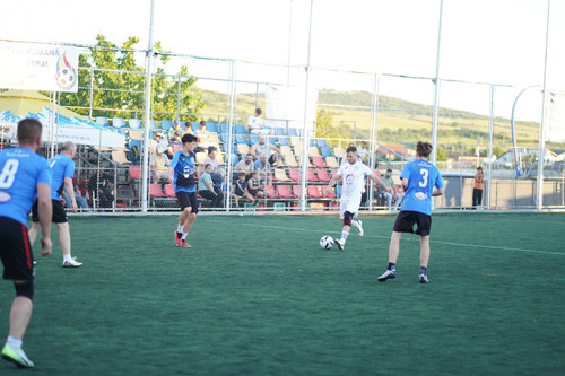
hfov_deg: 23.9
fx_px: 1334
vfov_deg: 16.1
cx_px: 282
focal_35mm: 85
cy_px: 188
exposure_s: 1/1250
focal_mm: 85
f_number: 1.8
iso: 800
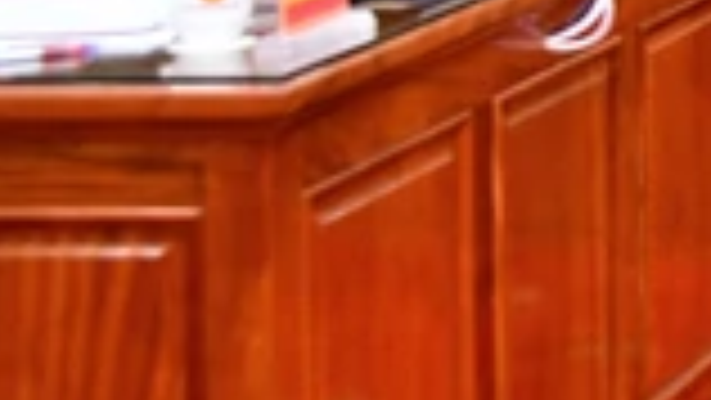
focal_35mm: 175
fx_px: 3300
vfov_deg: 6.6
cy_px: -519
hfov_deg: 10.4
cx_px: 1789
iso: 1250
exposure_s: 1/100
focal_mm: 22
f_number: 4
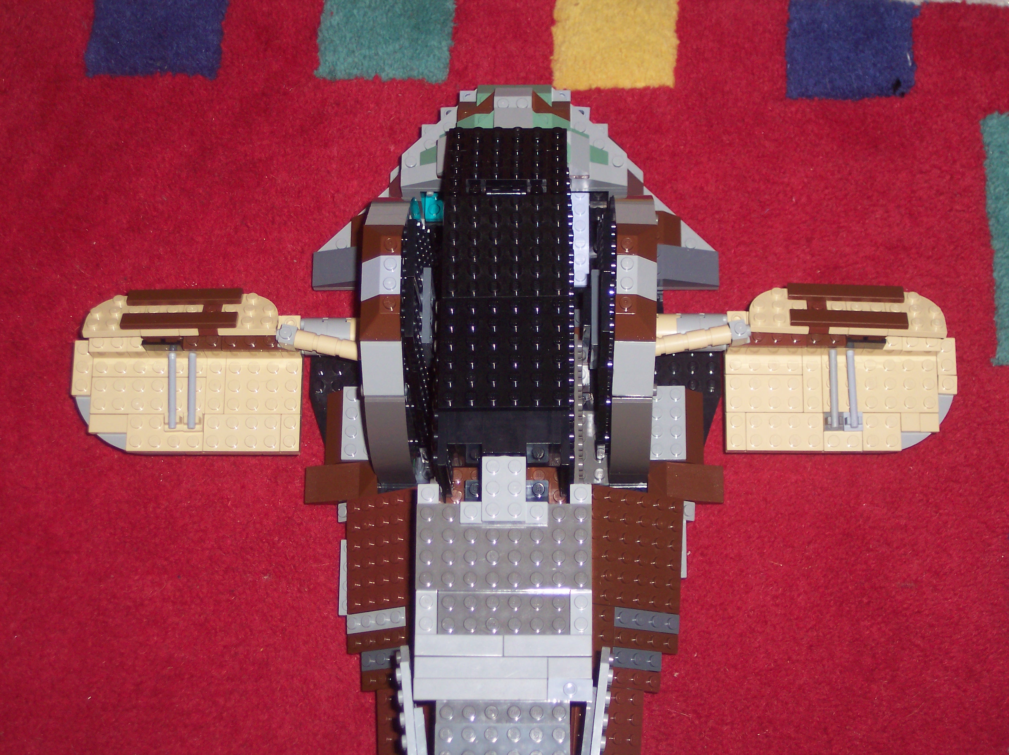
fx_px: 2214
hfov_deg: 25.7
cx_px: 504
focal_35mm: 76
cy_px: 378
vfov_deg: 19.4
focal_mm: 16
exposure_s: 1/45
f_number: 3.8
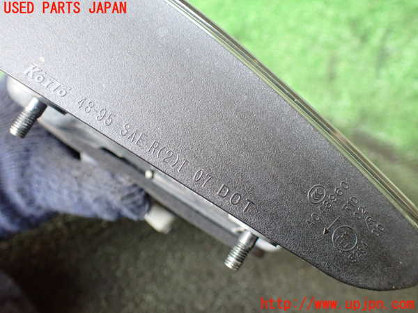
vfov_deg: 46.8
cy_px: 156
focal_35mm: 30
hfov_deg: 60.0
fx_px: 362
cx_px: 209
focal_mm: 5.4
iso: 800
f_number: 2.3
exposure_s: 1/80
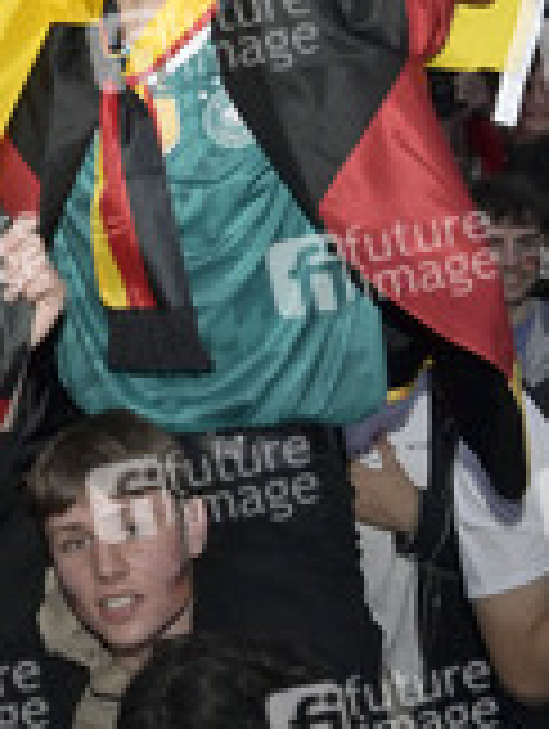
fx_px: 1350
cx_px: -187
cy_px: 153
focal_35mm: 64
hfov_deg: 20.7
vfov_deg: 29.6
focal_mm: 24
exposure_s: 1/250
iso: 8000
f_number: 16
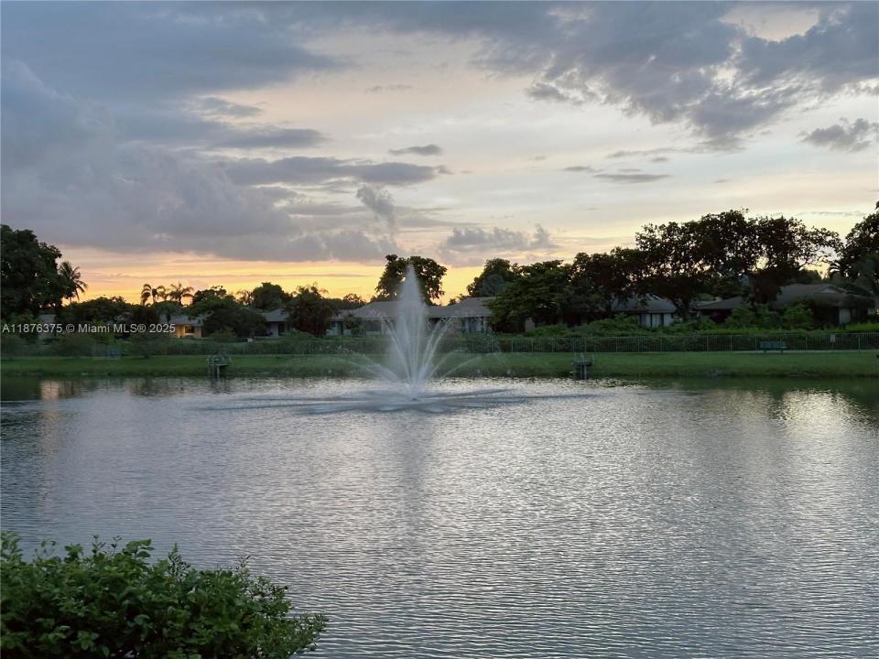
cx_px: 440
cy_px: 330
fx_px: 1219
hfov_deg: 39.7
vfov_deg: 30.3
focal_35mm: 48
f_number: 1.78
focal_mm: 6.86
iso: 125
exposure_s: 1/60
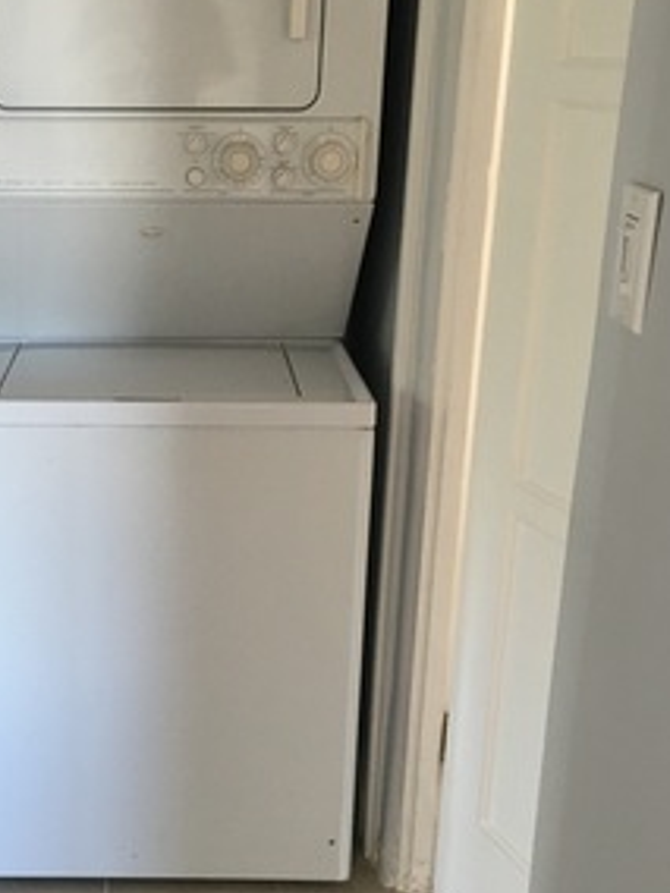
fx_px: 1265
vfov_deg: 38.9
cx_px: 151
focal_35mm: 49
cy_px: 459
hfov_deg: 29.1
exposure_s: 1/30
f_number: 2.2
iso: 80
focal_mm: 4.15
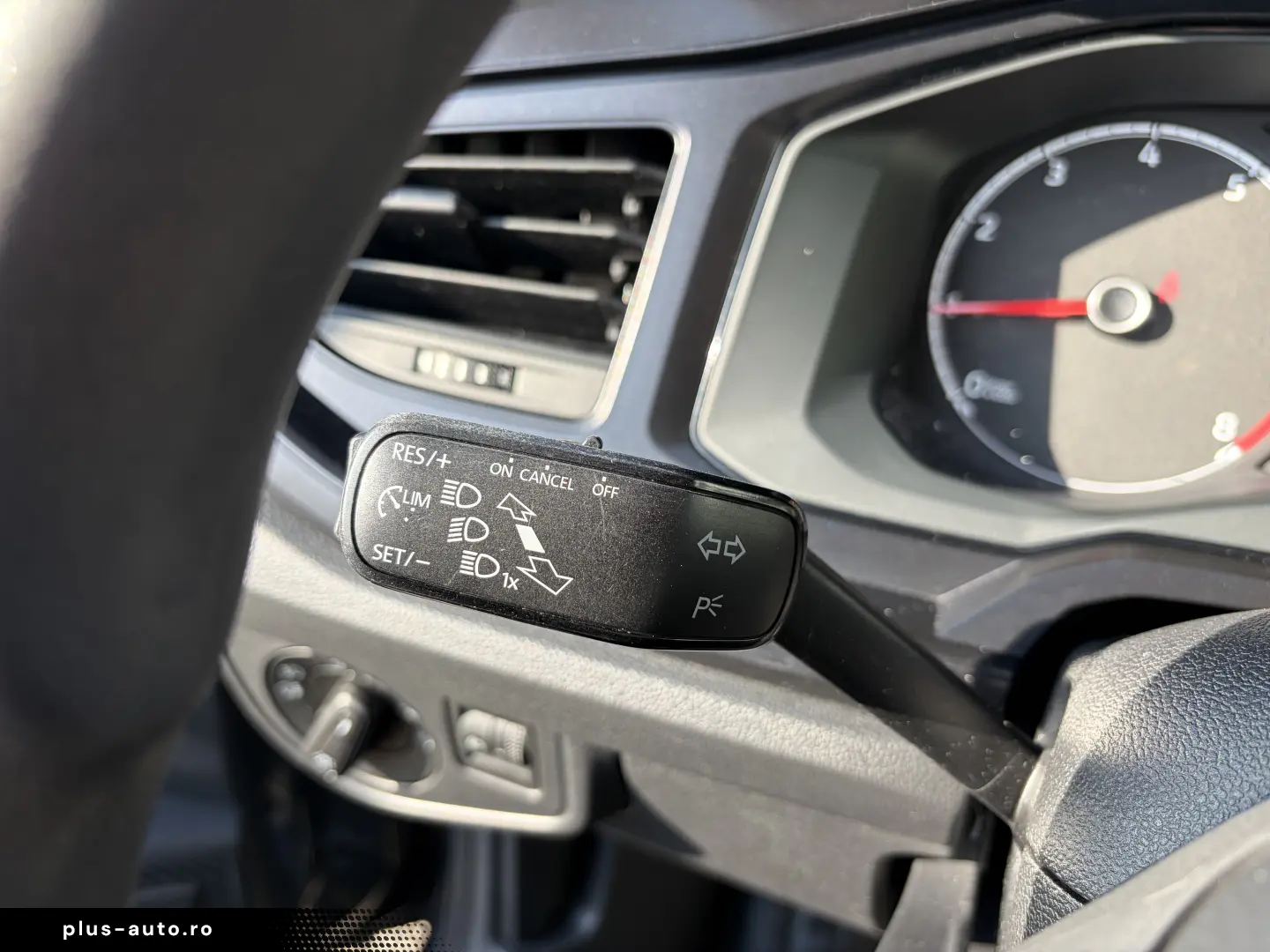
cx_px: 635
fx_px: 954
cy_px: 476
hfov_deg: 67.3
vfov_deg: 53.1
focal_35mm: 26
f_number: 1.6
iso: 40
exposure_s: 1/216
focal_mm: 5.96
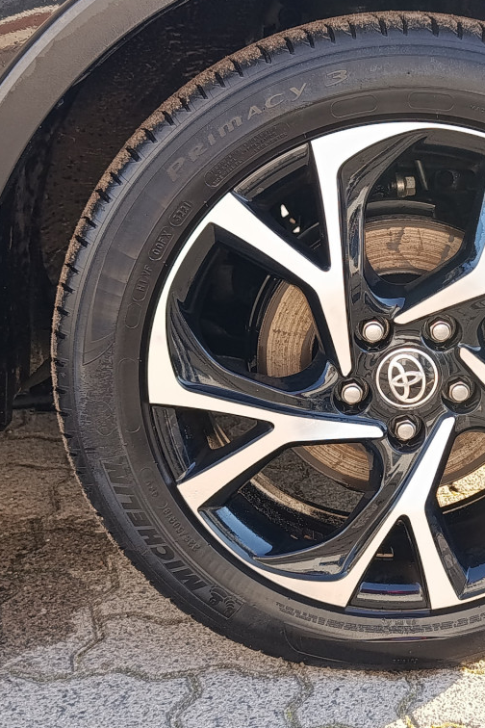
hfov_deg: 24.1
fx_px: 1111
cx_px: 411
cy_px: 364
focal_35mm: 55
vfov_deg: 36.2
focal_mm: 6.11
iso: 158
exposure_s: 1/100
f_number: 1.65
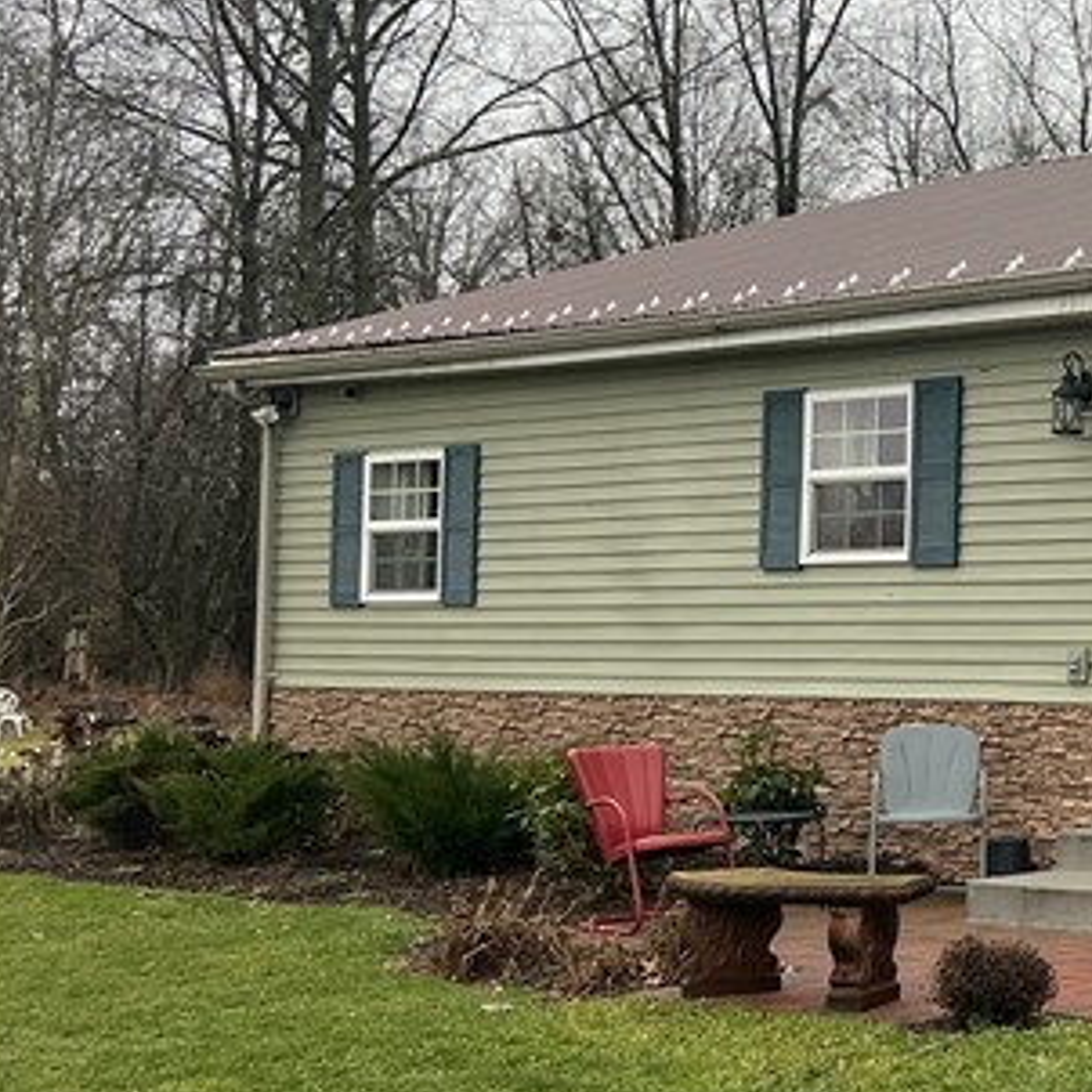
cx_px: 1819
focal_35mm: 78
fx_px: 2784
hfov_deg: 18.5
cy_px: 503
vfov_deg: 22.2
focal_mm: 5.7
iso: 50
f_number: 1.5
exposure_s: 1/621
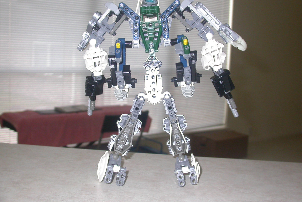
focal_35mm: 52
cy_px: 89
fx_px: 436
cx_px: 153
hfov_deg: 38.2
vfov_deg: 26.0
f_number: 2.8
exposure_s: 1/60
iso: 100
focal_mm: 10.2
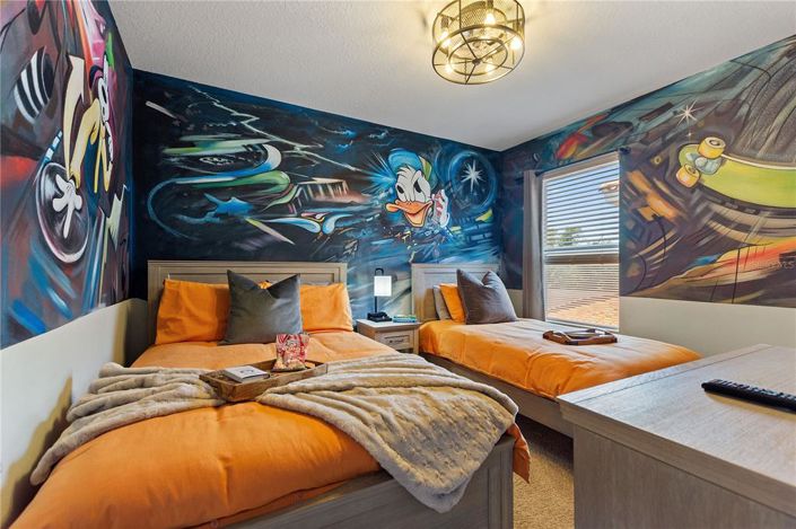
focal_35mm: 15
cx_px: 398
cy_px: 264
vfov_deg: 77.2
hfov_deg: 100.4
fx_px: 331
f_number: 4.5
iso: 400
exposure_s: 1/2
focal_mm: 10
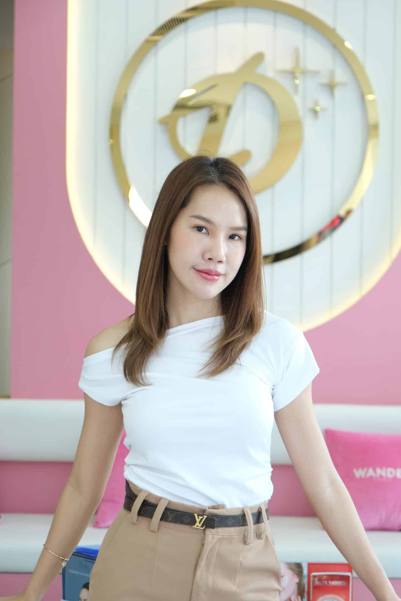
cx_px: 200
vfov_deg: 23.9
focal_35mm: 85
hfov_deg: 16.1
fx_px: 1420
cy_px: 300
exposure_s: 1/60
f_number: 4
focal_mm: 56.5
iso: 250
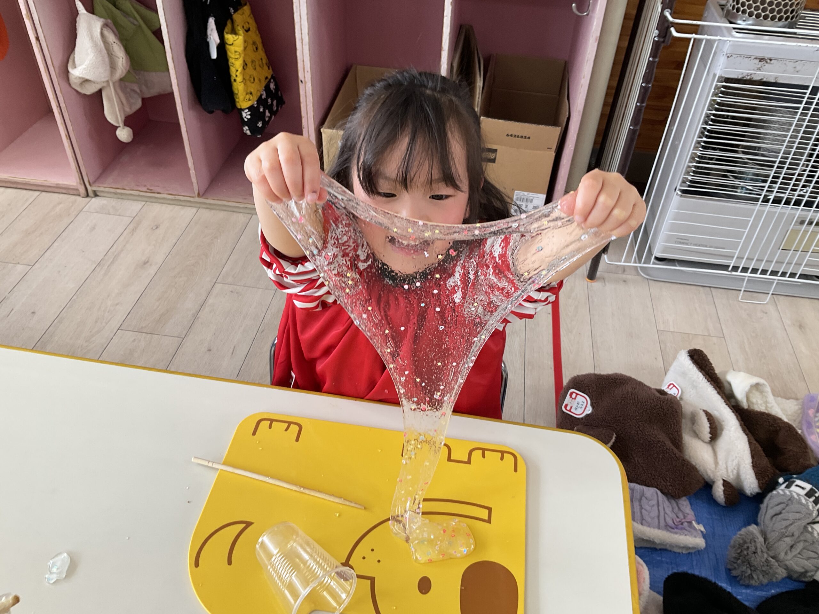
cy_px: 307
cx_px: 410
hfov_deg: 61.7
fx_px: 686
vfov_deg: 48.2
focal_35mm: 29
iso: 32
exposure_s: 1/50
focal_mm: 3
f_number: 1.8
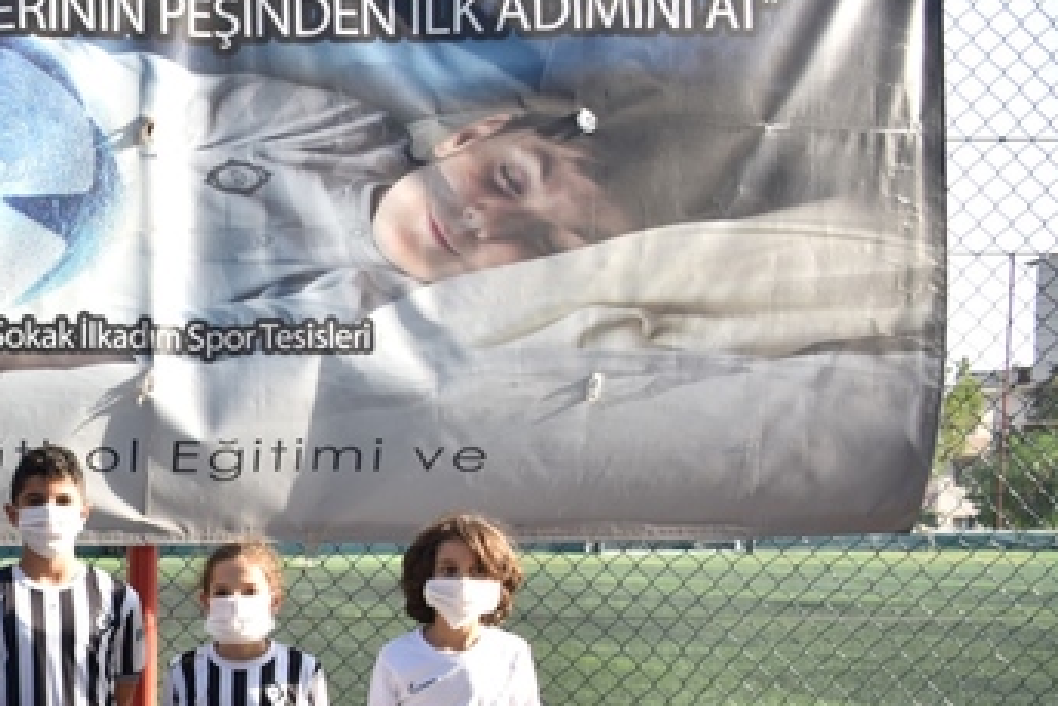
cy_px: 635
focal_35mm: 56
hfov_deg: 31.3
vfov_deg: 23.6
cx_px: -133
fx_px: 1646
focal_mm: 24
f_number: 2.8
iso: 320
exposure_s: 1/2000
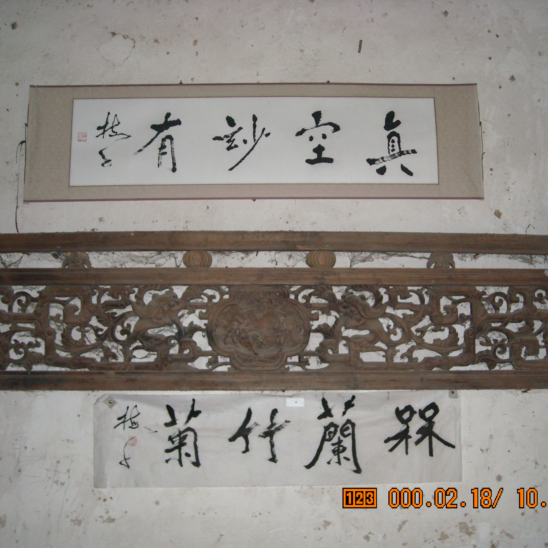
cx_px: 289
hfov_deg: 40.0
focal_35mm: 42
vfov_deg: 40.0
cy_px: 278
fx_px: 752
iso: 200
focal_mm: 5.7
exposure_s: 1/60
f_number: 2.8
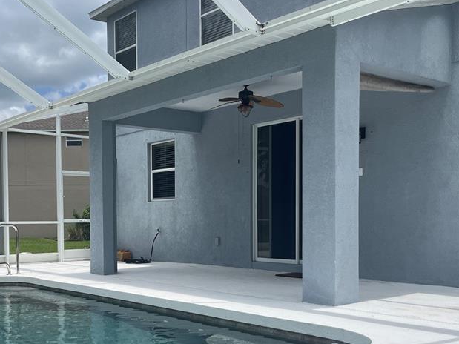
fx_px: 570
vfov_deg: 33.3
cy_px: 233
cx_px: 131
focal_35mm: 43
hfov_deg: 42.8
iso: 50
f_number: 1.6
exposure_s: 1/3521
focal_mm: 5.1
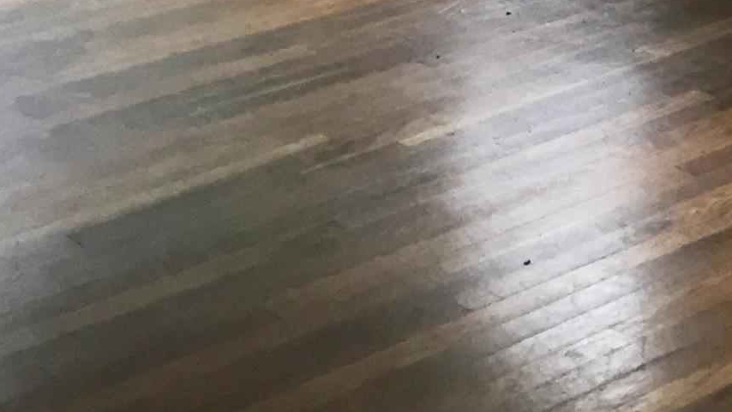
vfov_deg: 10.0
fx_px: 2154
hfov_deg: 18.4
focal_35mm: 111
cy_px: -455
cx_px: 845
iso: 40
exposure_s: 1/30
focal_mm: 4.15
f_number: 2.2
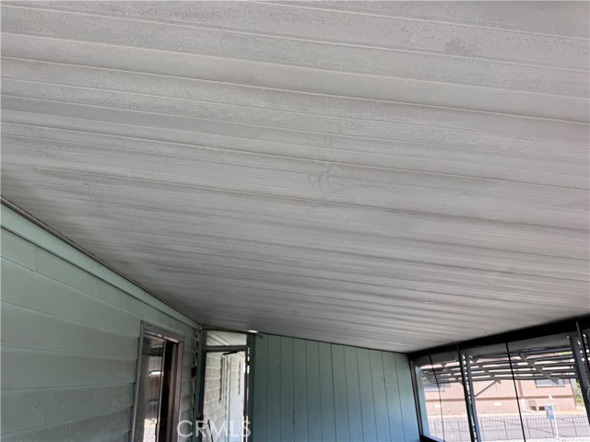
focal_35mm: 24
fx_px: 409
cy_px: 221
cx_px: 295
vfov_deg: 56.8
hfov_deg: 71.6
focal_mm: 6.76
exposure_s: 1/333
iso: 80
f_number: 1.78
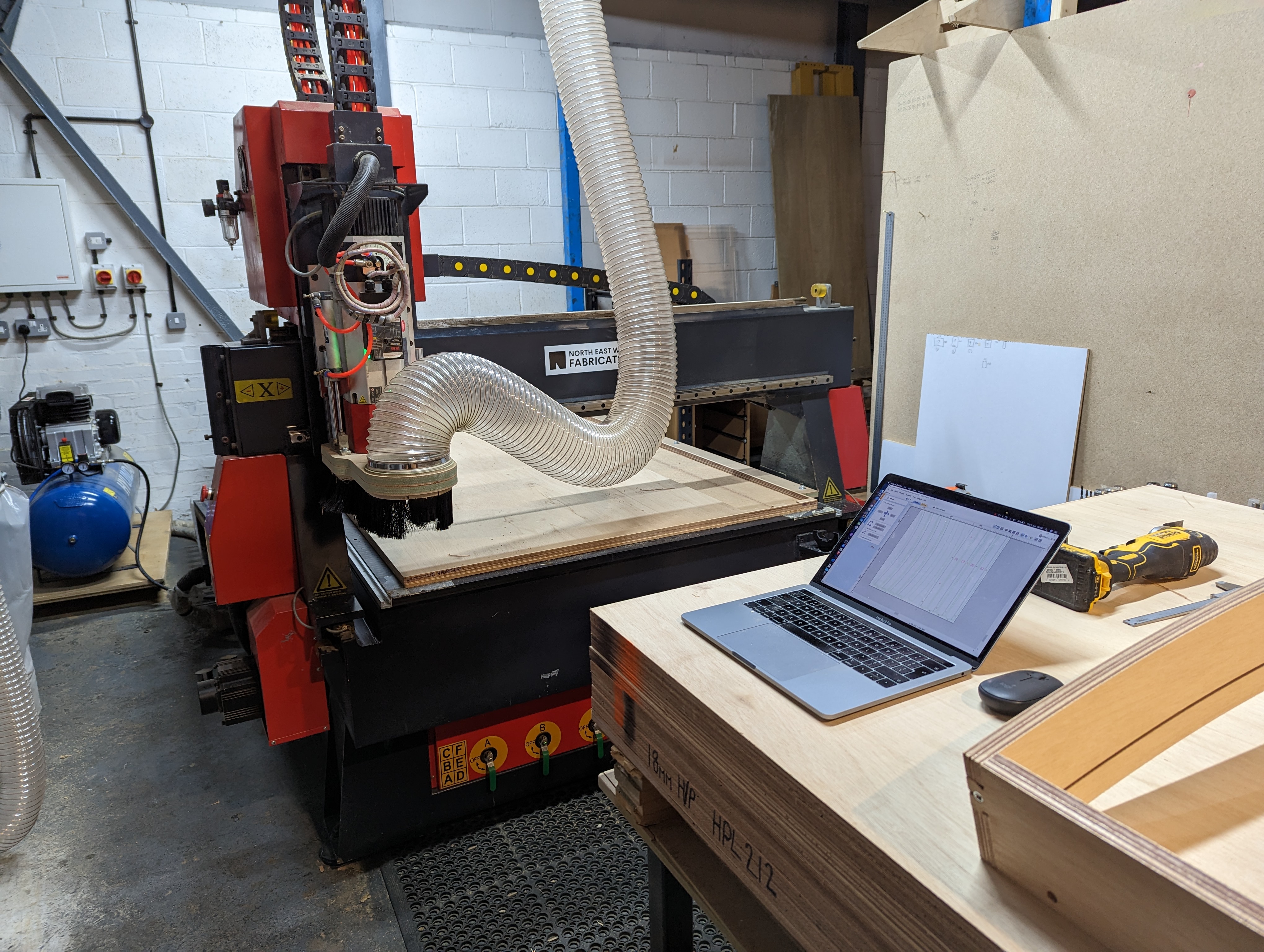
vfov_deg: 56.9
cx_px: 632
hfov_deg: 71.5
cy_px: 476
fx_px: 878
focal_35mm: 24
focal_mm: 6.81
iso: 85
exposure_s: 1/23.8
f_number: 1.85
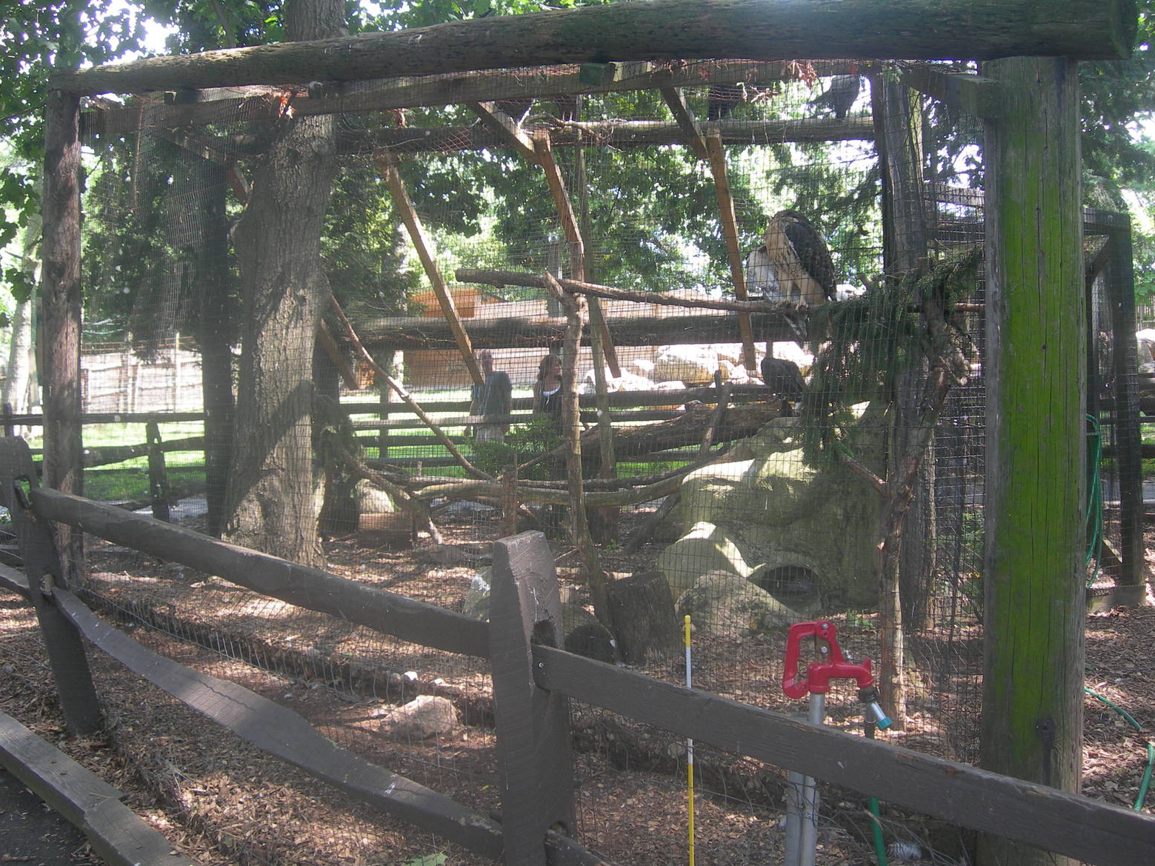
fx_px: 1301
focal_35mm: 39
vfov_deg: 36.8
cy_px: 436
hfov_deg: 47.9
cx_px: 588
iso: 50
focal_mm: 7.8
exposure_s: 1/52.4
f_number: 2.8
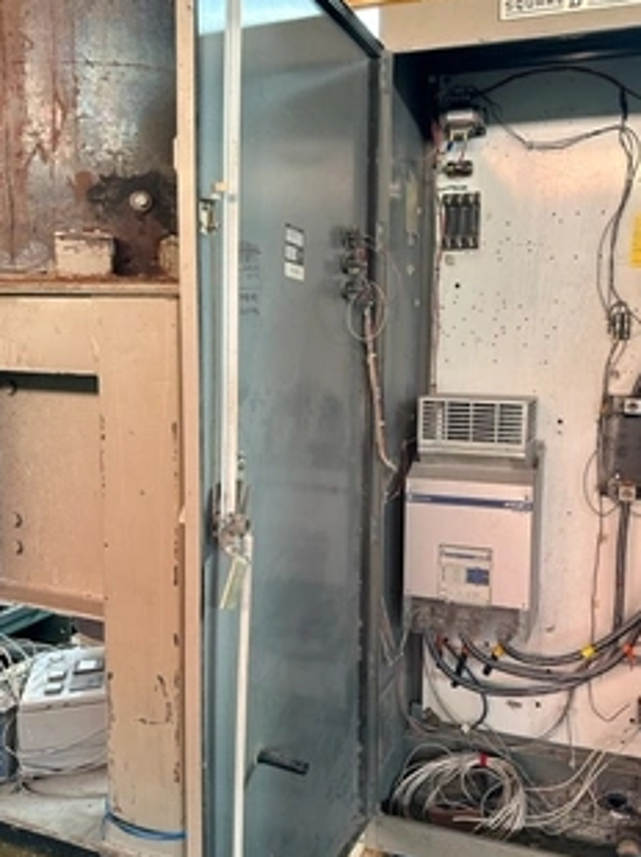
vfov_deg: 58.3
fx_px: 766
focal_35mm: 31
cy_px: 462
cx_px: 376
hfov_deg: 45.2
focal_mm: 6.86
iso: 200
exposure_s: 1/121
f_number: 1.78
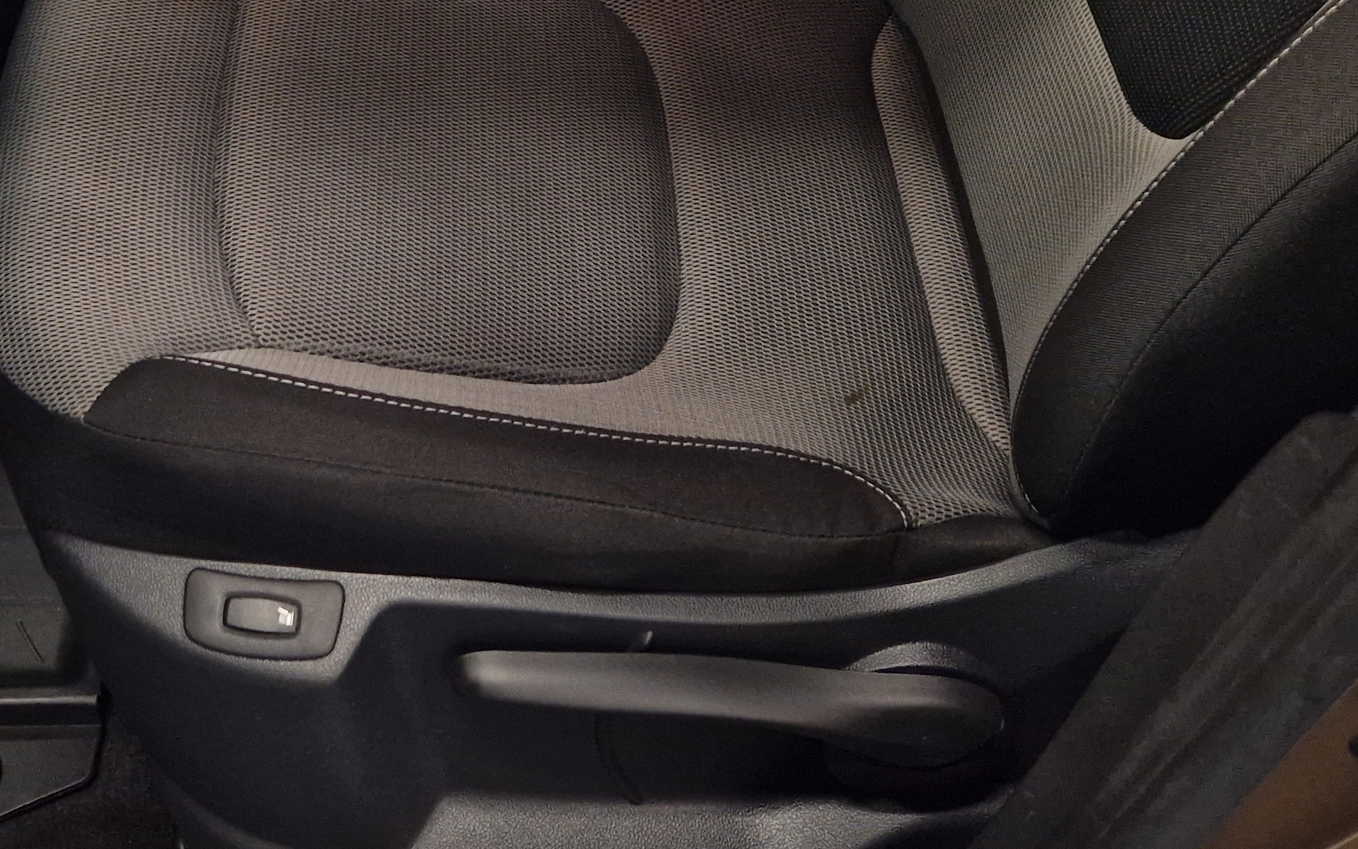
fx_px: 1925
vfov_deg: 22.6
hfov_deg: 37.8
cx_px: 324
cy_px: -202
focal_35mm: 52
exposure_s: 1/100
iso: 400
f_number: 1.8
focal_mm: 5.4
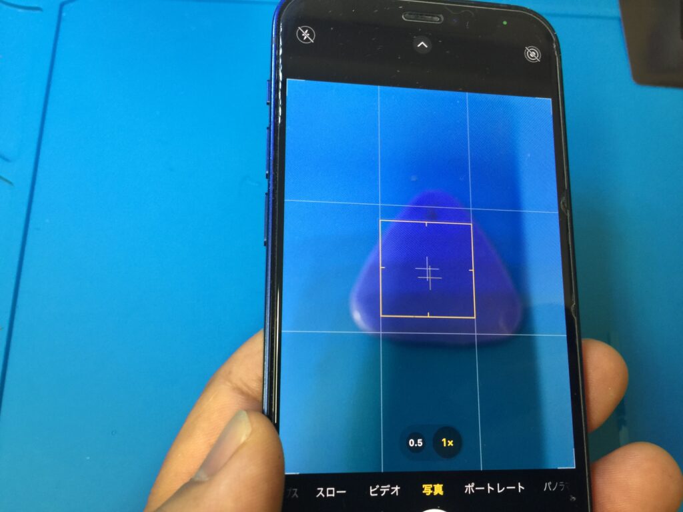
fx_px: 572
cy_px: 256
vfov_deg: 48.2
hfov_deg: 61.7
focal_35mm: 29
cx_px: 342
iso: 40
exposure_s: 1/17
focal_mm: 4.15
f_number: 2.2
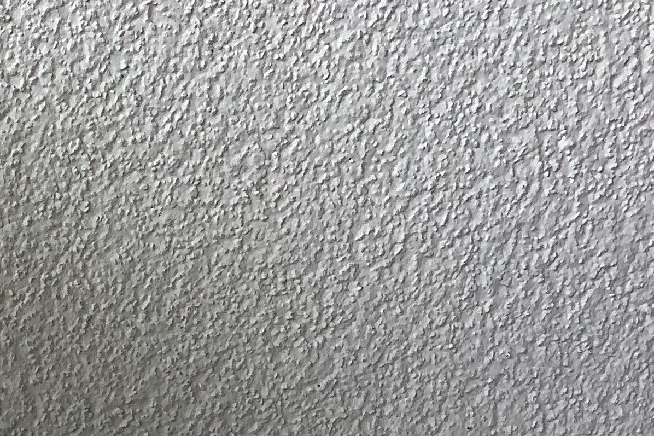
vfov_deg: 14.9
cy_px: 546
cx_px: -90
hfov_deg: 21.7
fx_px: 1598
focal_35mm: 88
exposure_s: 1/120
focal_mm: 3.3
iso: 80
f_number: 2.4
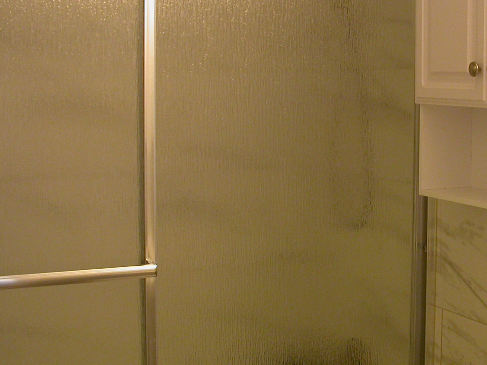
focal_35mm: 66
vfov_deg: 22.3
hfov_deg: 29.2
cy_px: 180
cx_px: 319
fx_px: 929
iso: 100
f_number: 2.6
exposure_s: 1/20.2
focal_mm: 7.85
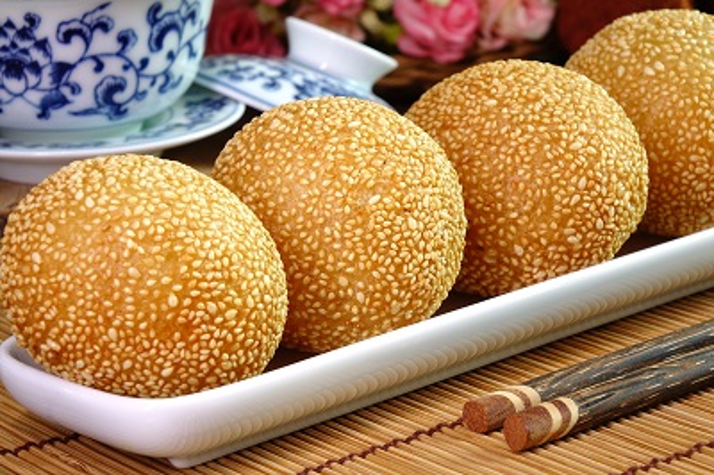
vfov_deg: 9.3
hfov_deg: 13.9
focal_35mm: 148
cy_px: 238
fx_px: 2933
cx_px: 357
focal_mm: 54.1
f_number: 8
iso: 80
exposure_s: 1/13
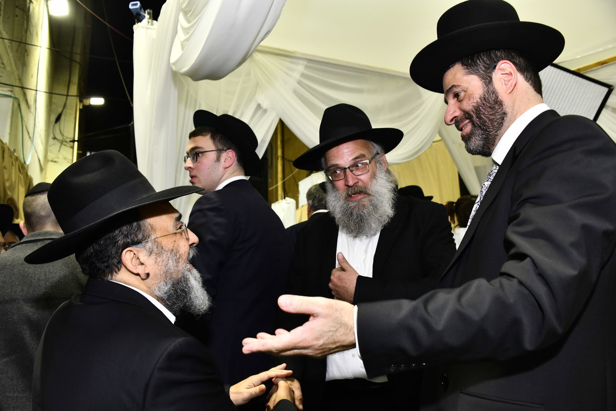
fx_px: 479
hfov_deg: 65.5
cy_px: 206
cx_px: 308
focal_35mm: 28
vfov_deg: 46.4
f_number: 5.6
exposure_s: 1/100
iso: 1000
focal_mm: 28
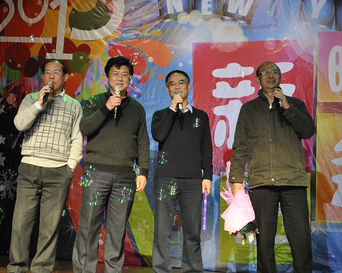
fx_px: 947
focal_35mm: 94
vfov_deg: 16.4
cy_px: 136
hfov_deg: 20.5
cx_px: 152
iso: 720
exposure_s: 1/30
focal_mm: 55
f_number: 5.6
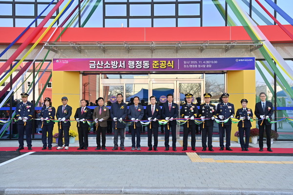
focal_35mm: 44
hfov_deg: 44.5
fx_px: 358
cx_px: 146
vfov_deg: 30.5
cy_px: 98
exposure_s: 1/200
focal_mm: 44
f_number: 4.5
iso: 100
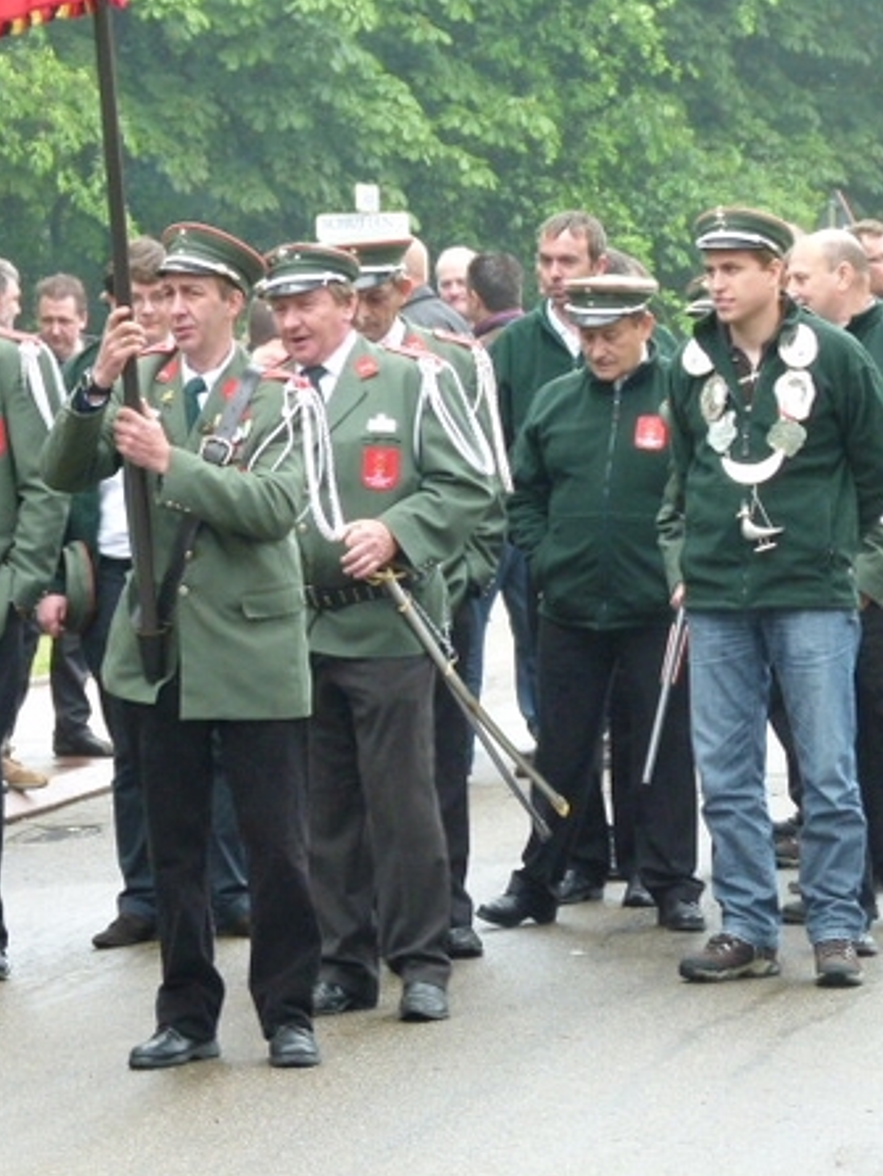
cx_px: 282
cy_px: 591
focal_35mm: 207
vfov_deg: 9.6
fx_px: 7034
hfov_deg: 7.2
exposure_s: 1/80
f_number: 3.7
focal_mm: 27.8
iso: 250
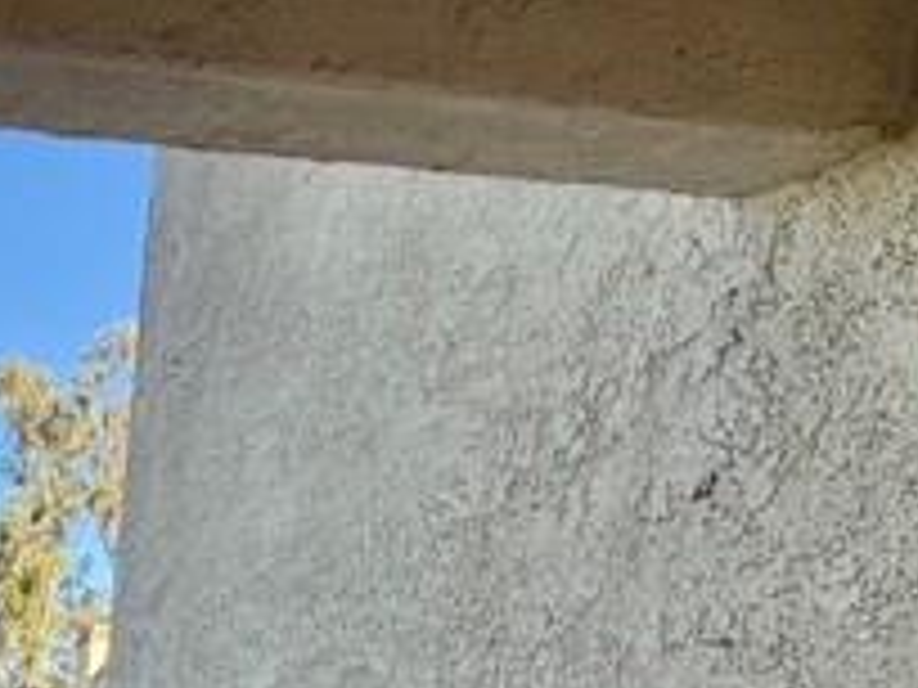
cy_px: 989
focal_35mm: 44
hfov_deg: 29.3
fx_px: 1167
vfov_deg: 25.8
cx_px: -410
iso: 64
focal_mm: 2.22
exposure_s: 1/502
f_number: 2.2
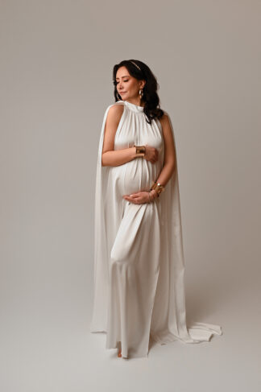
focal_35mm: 35
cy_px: 196
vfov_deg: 54.5
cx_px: 130
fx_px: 381
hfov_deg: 37.8
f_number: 2.2
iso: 100
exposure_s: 1/125
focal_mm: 35
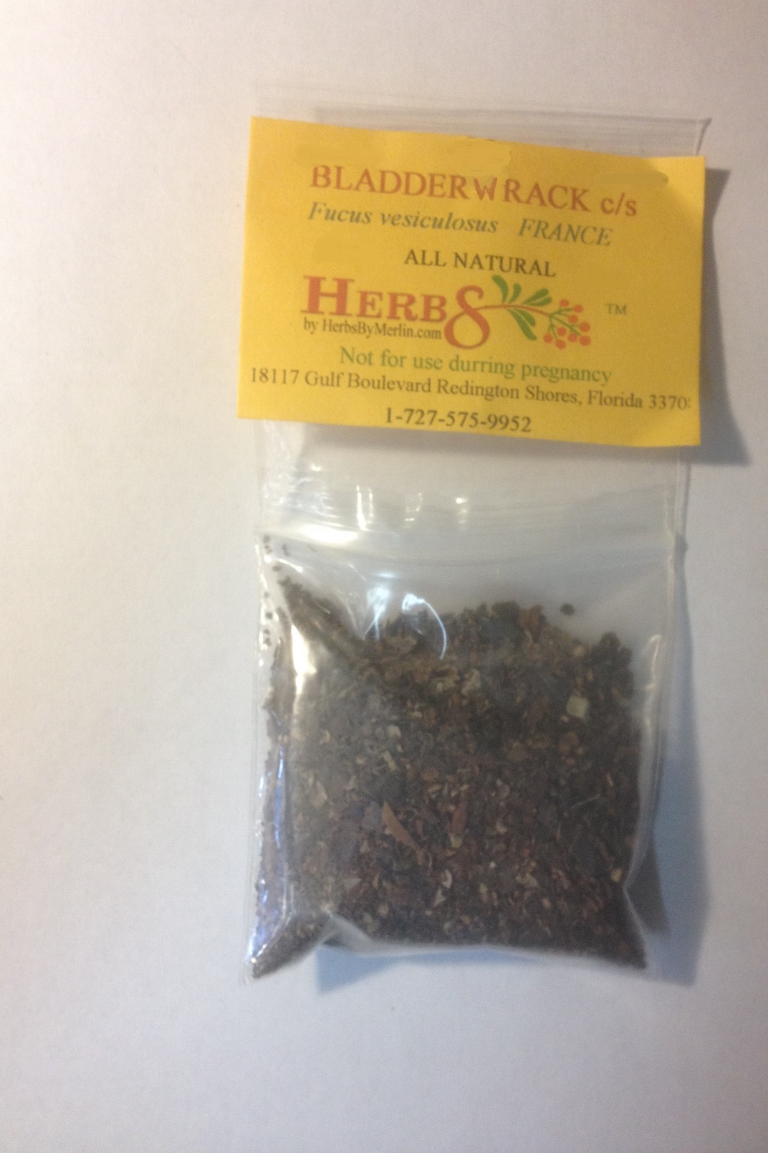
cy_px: 568
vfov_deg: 51.9
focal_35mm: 37
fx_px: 1184
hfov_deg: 35.9
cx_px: 413
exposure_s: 1/20
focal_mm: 4.28
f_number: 2.4
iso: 100
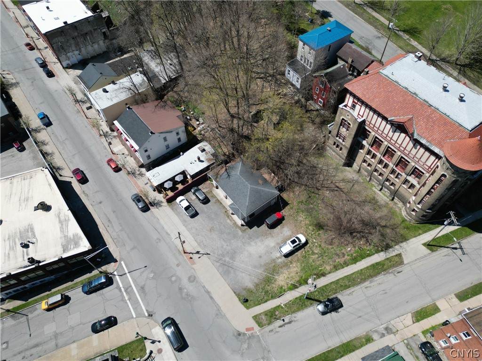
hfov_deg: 71.6
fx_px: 334
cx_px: 241
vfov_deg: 56.8
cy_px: 180
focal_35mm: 24
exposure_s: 1/4000
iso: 150
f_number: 1.7
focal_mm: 6.72
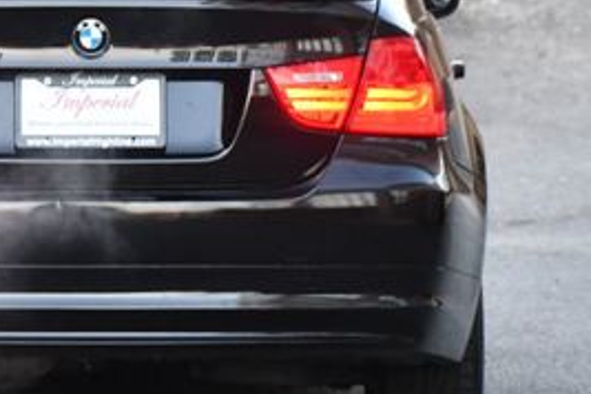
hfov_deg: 6.1
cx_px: 60
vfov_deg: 4.0
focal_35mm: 340
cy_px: 42
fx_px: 5581
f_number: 4.8
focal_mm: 95
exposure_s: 1/125
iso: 1600
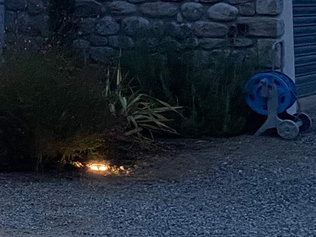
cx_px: -308
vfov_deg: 12.4
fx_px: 1050
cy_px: -87
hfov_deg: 14.4
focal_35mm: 115
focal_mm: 4.25
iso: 640
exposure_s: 1/32
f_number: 1.8
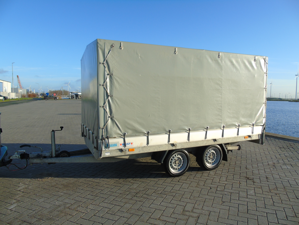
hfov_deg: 69.4
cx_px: 150
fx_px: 216
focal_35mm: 25
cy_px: 112
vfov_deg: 54.9
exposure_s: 1/500
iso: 80
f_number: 3.4
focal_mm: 4.4
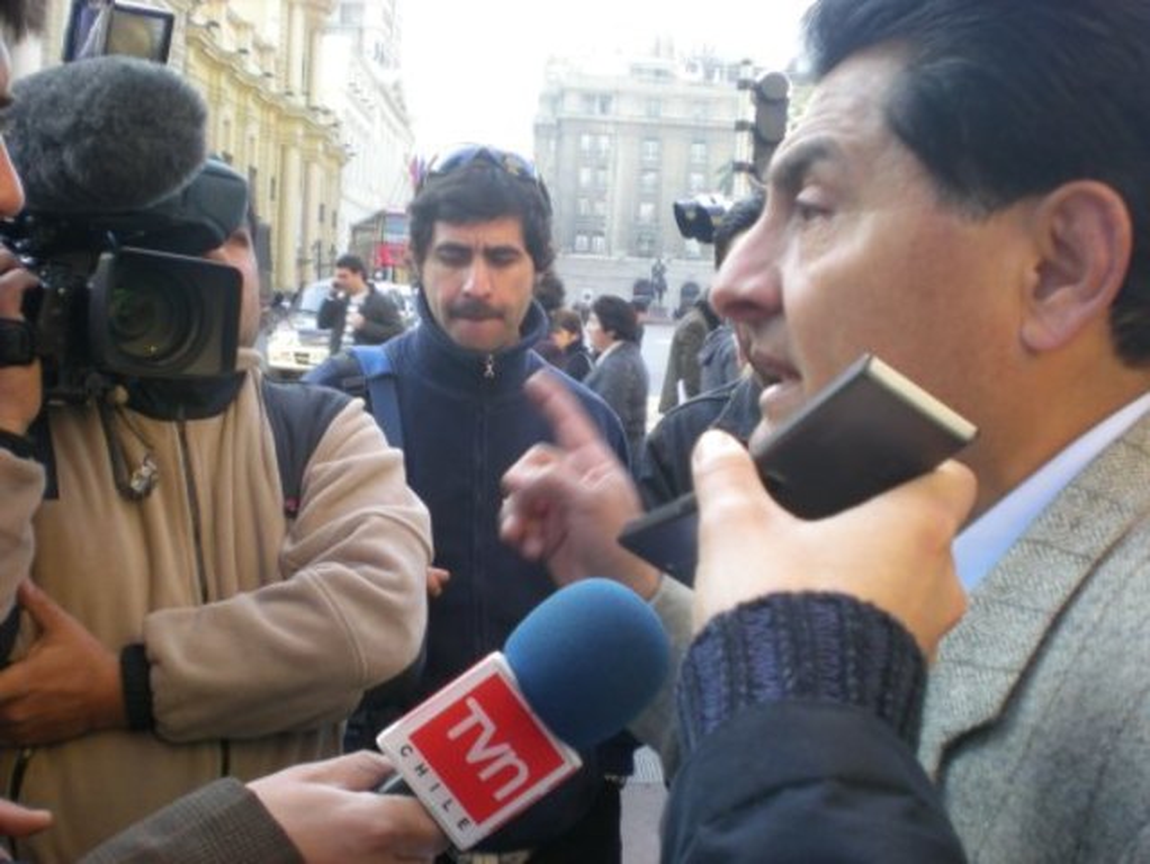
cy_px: 432
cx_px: 575
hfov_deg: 49.0
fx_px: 1263
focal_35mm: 38
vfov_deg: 37.8
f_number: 3.1
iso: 68
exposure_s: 1/56.8
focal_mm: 6.3
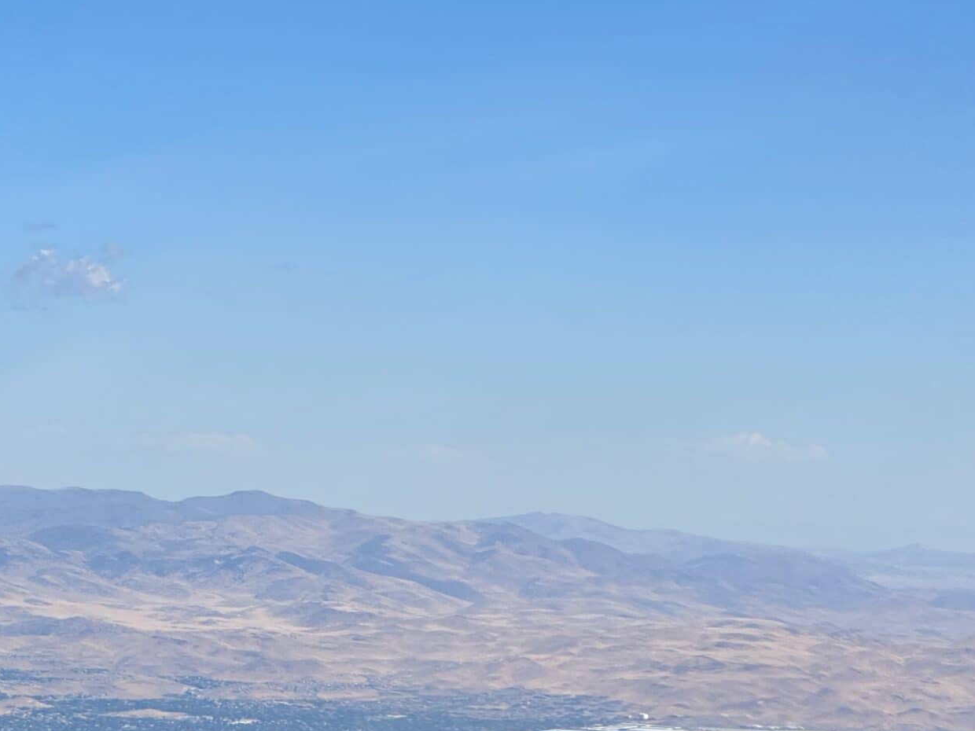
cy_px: 689
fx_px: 4478
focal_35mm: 159
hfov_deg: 12.4
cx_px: 161
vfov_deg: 9.3
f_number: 2.8
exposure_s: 1/1393
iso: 32
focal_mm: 9
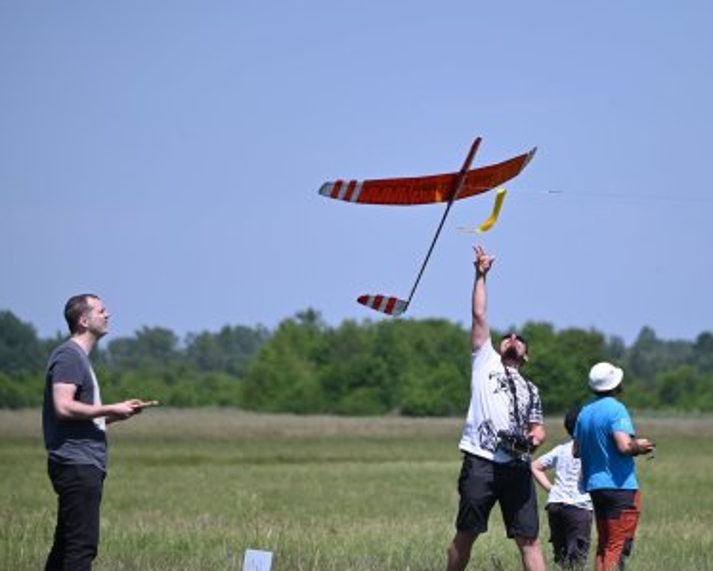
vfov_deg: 5.2
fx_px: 6336
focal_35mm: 300
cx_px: 458
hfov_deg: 6.4
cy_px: 307
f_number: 6.3
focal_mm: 240
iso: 320
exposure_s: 1/2500
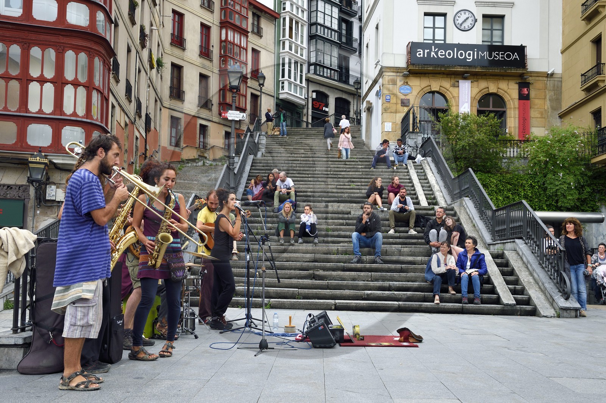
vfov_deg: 30.5
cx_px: 303
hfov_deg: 44.5
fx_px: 740
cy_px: 202
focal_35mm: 44
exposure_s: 1/200
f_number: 13
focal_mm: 44
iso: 400
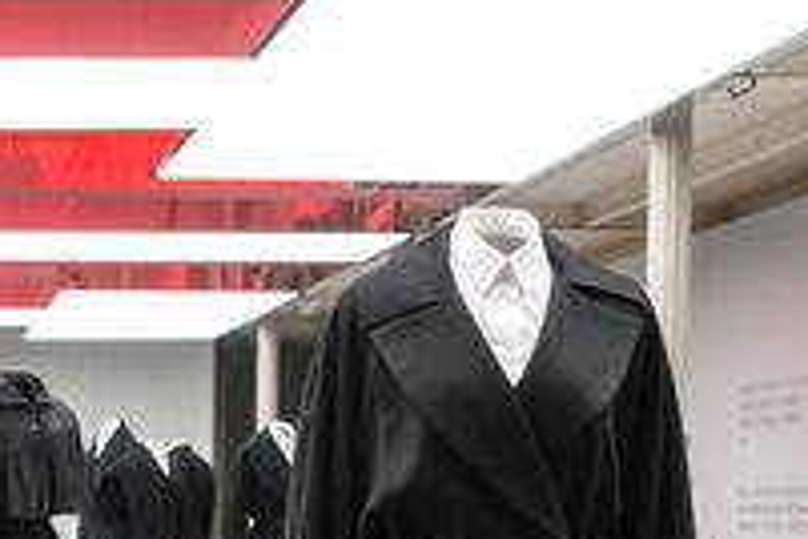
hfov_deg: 16.9
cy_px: 680
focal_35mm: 115
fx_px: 2581
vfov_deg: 11.6
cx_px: -197
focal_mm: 35
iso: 1000
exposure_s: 1/125
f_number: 3.5
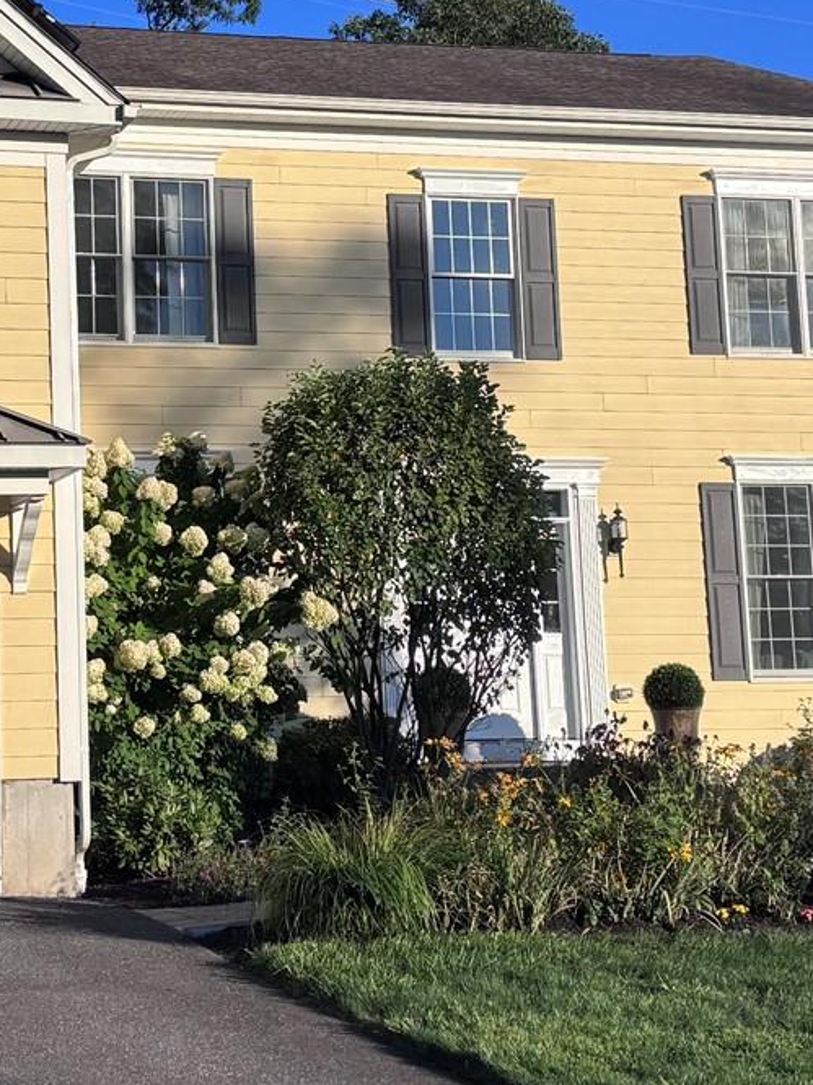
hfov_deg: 18.3
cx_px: 174
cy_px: 357
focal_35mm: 80
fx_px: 2507
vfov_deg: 24.3
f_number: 1.6
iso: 50
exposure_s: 1/4082
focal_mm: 5.96
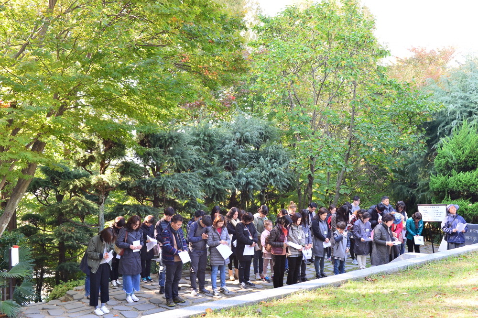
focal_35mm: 32
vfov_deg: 41.0
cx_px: 239
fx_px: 425
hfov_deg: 58.8
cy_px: 159
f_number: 5.6
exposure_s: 1/60
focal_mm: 32
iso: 640
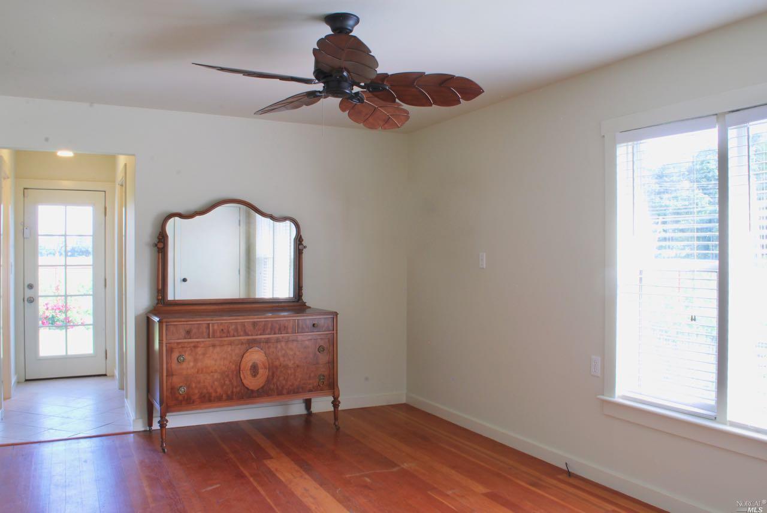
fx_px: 576
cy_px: 256
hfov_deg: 67.3
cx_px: 384
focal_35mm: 27
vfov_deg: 48.1
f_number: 20
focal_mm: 18
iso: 100
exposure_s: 1/1.6
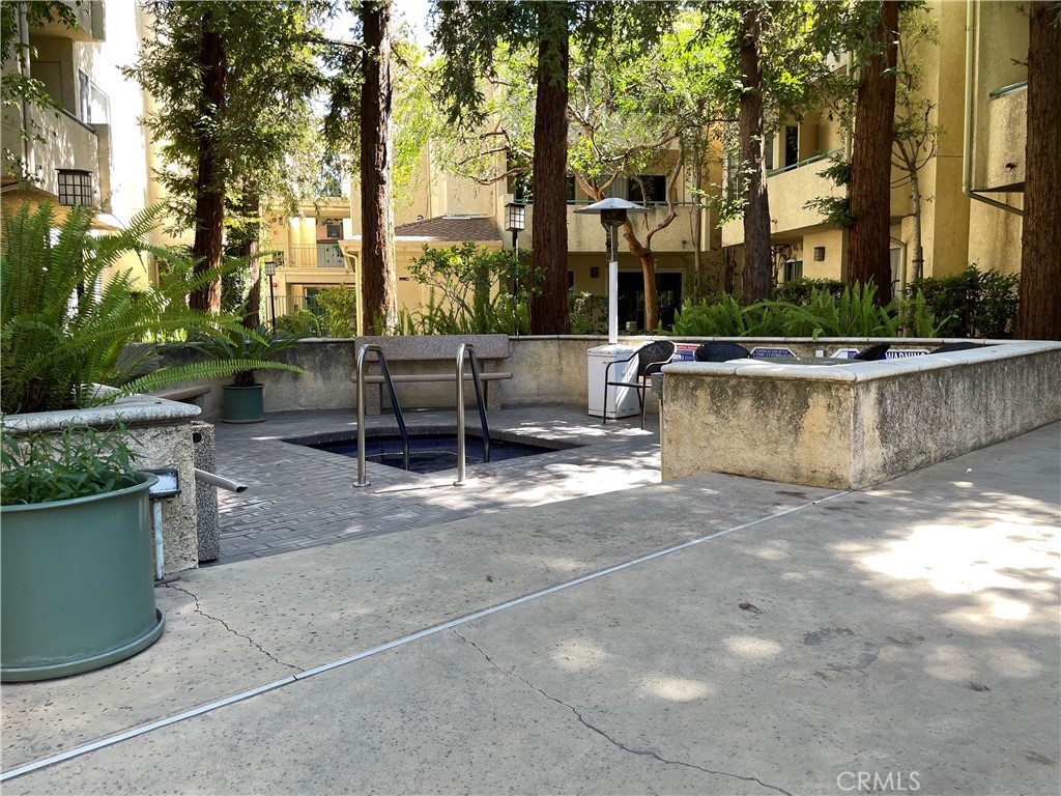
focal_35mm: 26
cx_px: 530
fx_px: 797
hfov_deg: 67.3
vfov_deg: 53.1
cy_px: 398
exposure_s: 1/284
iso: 32
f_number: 1.6
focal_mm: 4.2
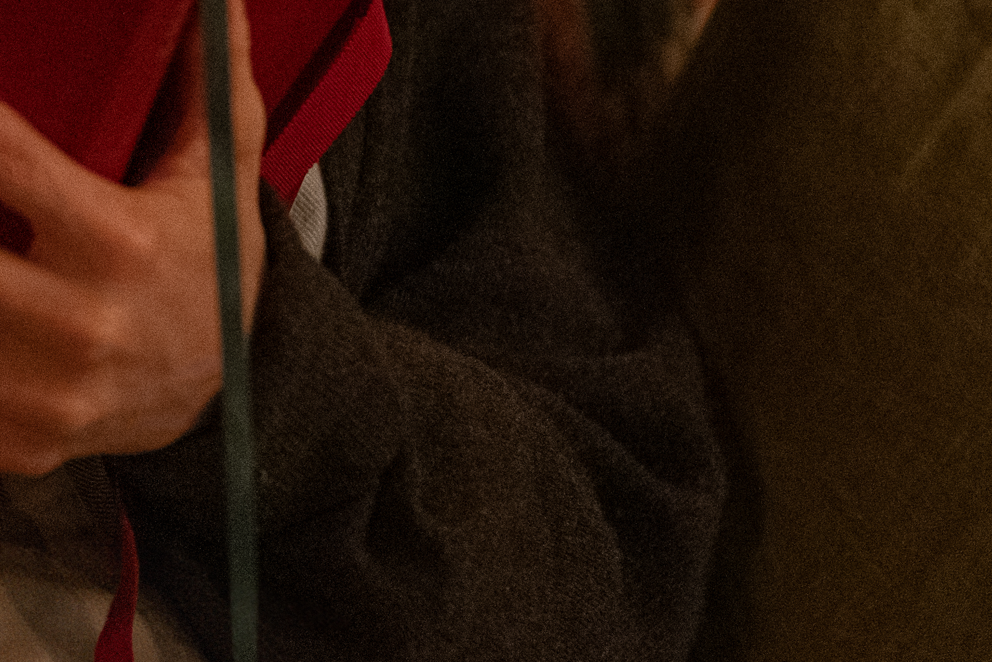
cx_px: -241
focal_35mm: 377
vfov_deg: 3.6
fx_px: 10388
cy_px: -139
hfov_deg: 5.4
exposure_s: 1/160
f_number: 2.2
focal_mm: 85
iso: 3200
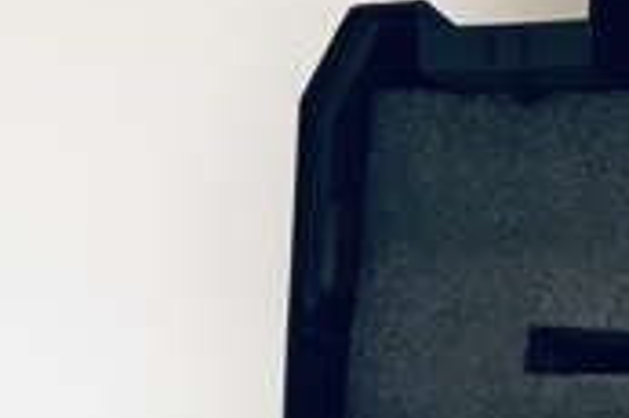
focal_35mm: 101
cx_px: 731
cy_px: 778
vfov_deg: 12.3
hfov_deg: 19.2
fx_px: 1763
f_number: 1.8
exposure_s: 1/10
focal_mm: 3.99
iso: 100
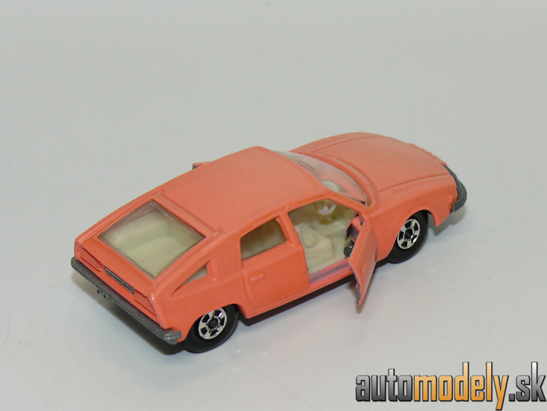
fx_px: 1770
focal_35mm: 112
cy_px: 206
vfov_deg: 13.2
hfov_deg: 17.6
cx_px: 274
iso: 100
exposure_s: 1/30
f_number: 4
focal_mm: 14.1
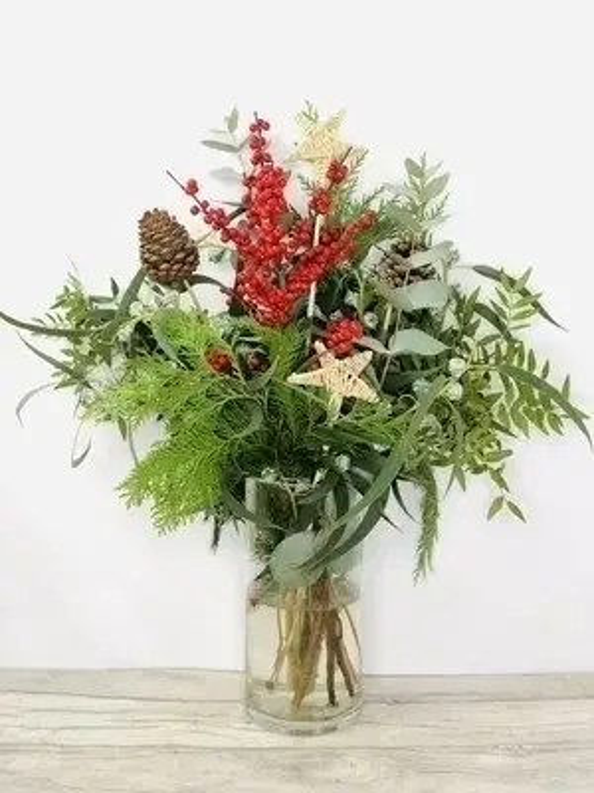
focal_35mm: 52
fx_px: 1190
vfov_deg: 36.8
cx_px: 297
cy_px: 396
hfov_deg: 28.0
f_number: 2.4
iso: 50
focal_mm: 6
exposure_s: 1/50
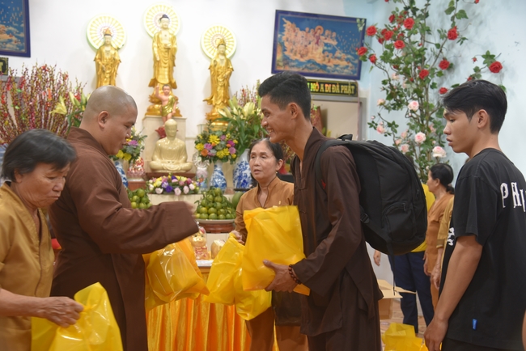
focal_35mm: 44
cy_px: 176
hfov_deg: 44.5
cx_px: 263
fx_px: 643
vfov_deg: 30.5
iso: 1000
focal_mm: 44
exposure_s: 1/60
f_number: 4
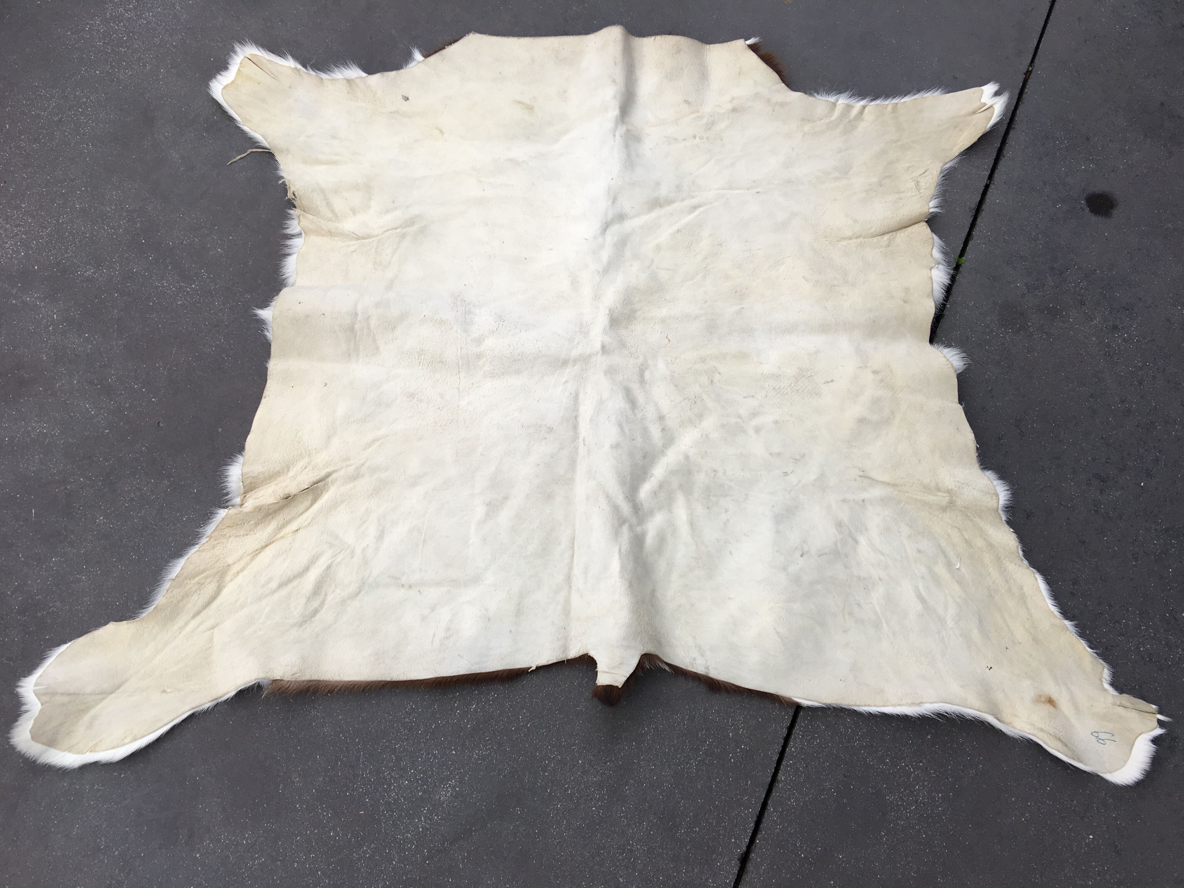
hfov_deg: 61.7
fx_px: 992
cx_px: 592
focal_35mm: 29
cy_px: 444
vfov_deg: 48.2
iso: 25
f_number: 2.2
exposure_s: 1/101
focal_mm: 4.15
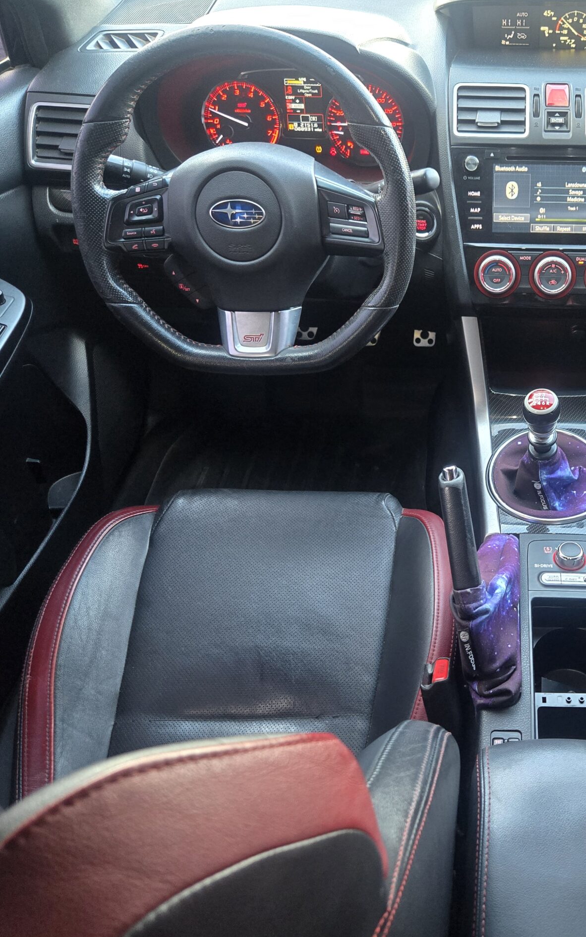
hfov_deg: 36.4
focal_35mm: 33
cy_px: 465
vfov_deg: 58.1
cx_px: 508
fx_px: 843
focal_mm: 5.4
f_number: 1.8
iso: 500
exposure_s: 1/100
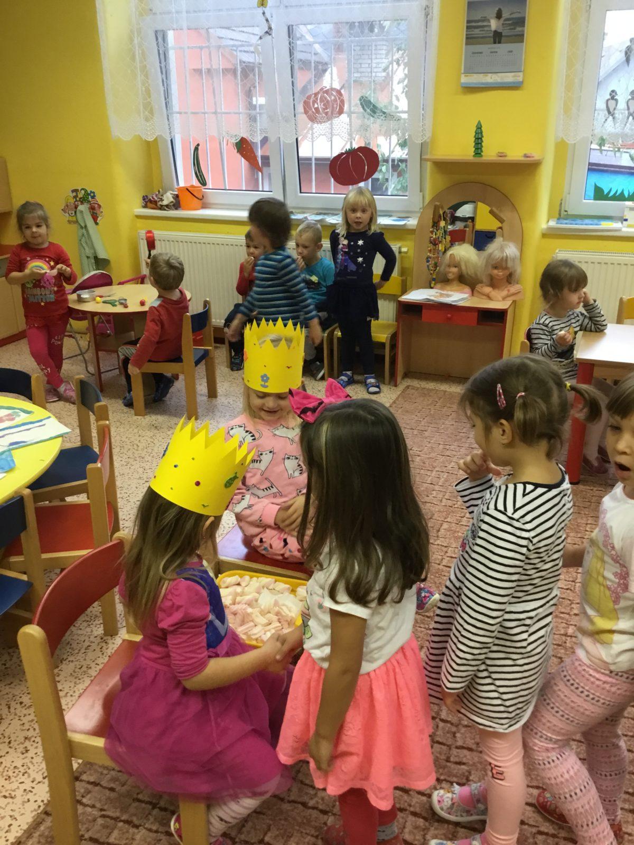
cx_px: 317
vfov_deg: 58.4
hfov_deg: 45.4
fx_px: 757
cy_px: 422
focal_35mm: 31
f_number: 2.4
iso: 125
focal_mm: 3.3
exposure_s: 1/33
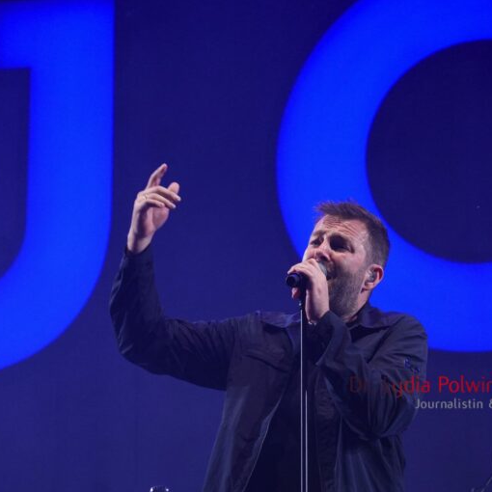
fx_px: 3891
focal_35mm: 242
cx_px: 250
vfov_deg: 7.2
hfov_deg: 7.2
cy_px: 246
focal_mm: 126
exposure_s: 1/200
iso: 1600
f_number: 5.6
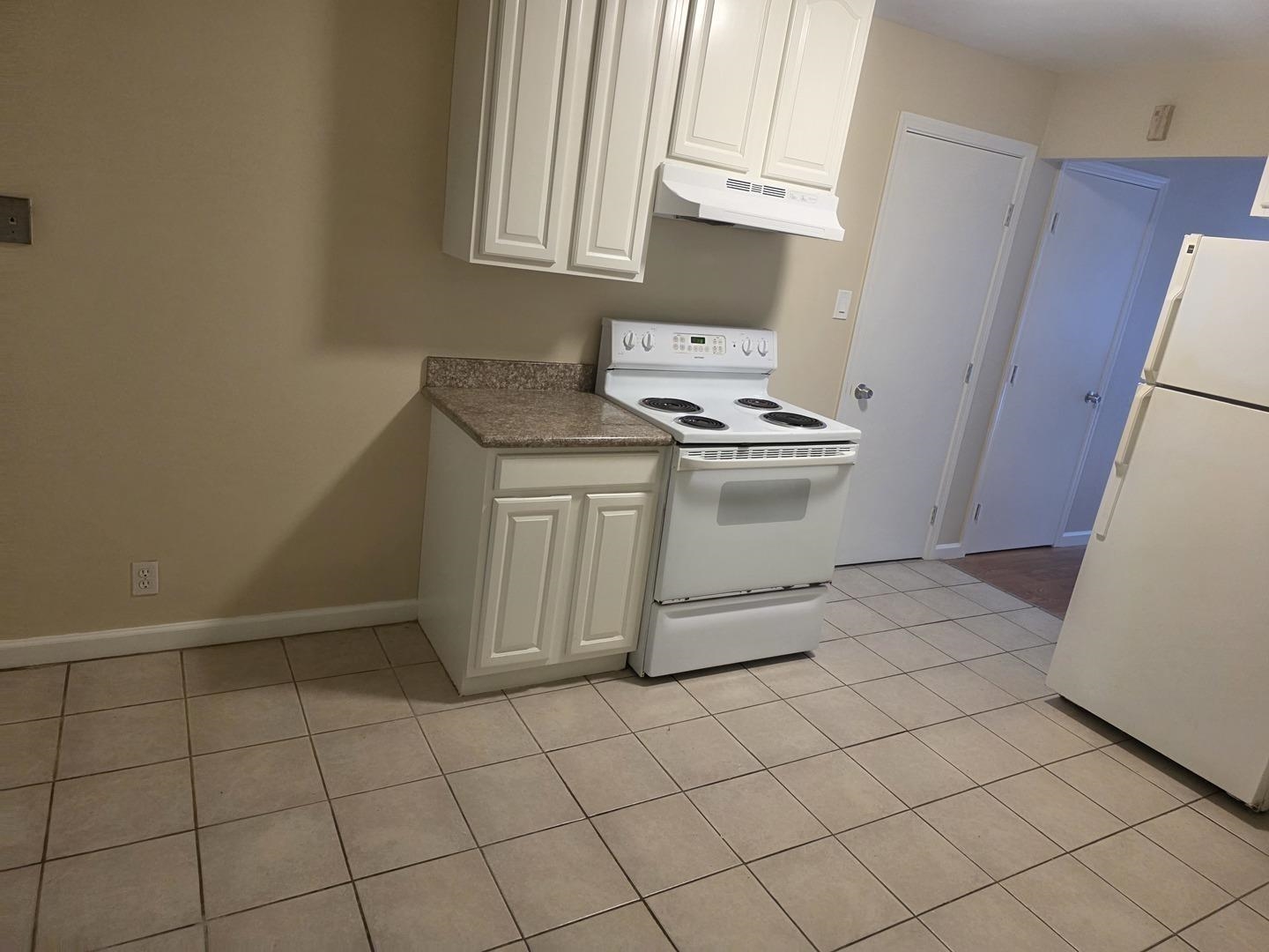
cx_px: 634
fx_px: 843
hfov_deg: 73.9
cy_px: 476
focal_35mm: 23
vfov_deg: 58.9
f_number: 1.7
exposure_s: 1/120
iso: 500
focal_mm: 6.3
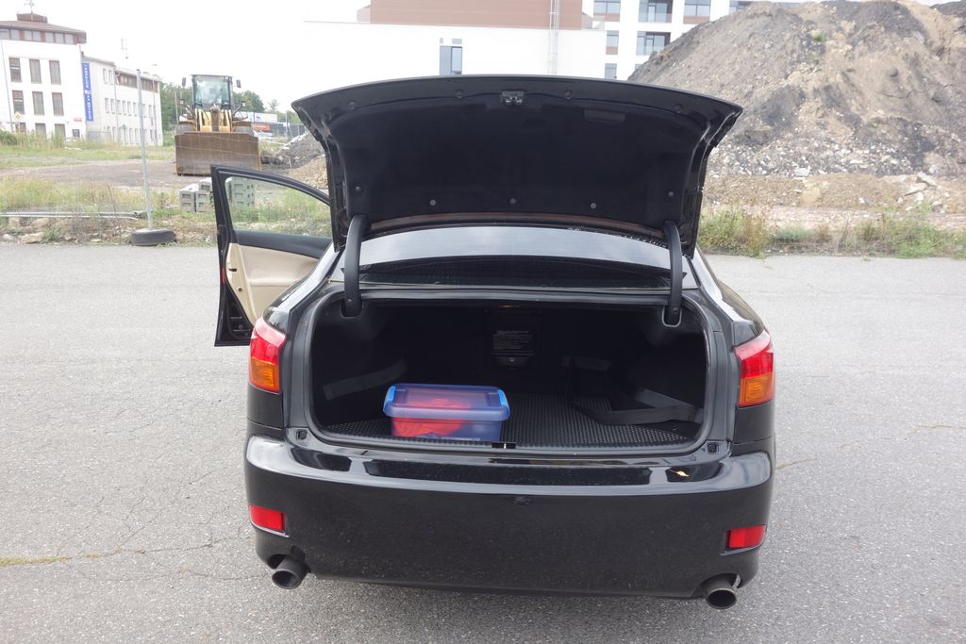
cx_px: 483
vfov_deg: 46.4
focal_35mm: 28
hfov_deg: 65.5
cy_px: 322
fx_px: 751
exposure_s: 1/100
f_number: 5.6
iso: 125
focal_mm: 10.4
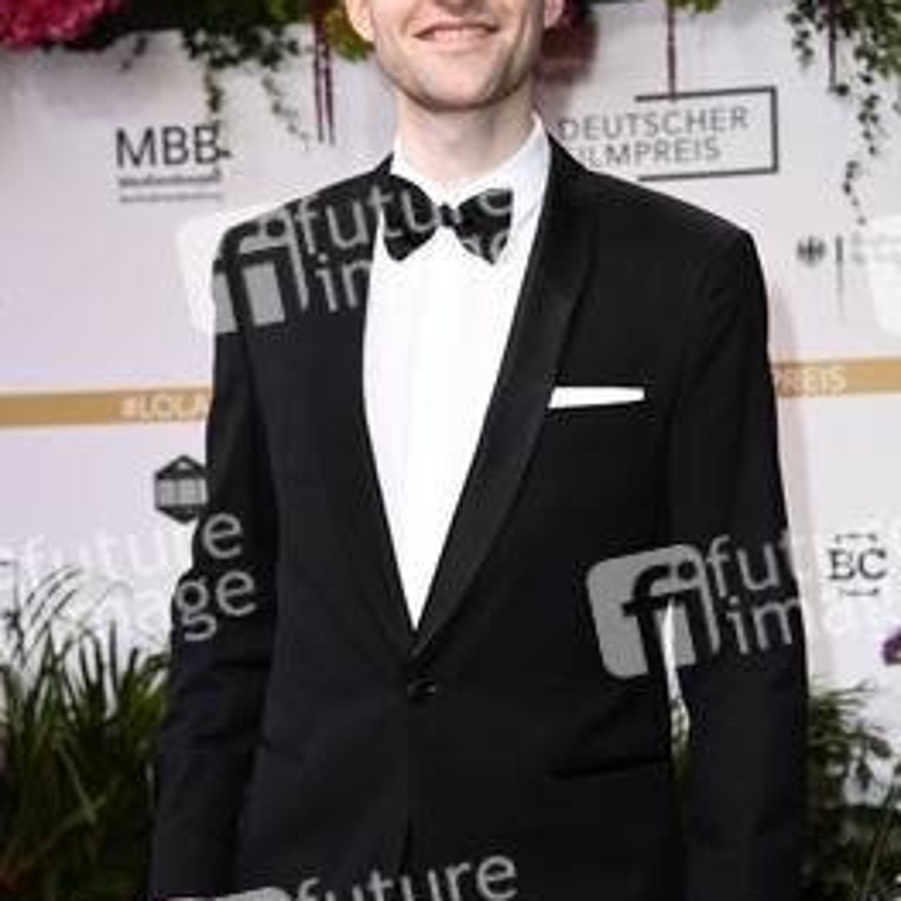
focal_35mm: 119
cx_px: 452
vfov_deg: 14.7
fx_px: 3504
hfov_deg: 14.7
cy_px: 425
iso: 500
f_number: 5.6
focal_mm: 92
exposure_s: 1/200
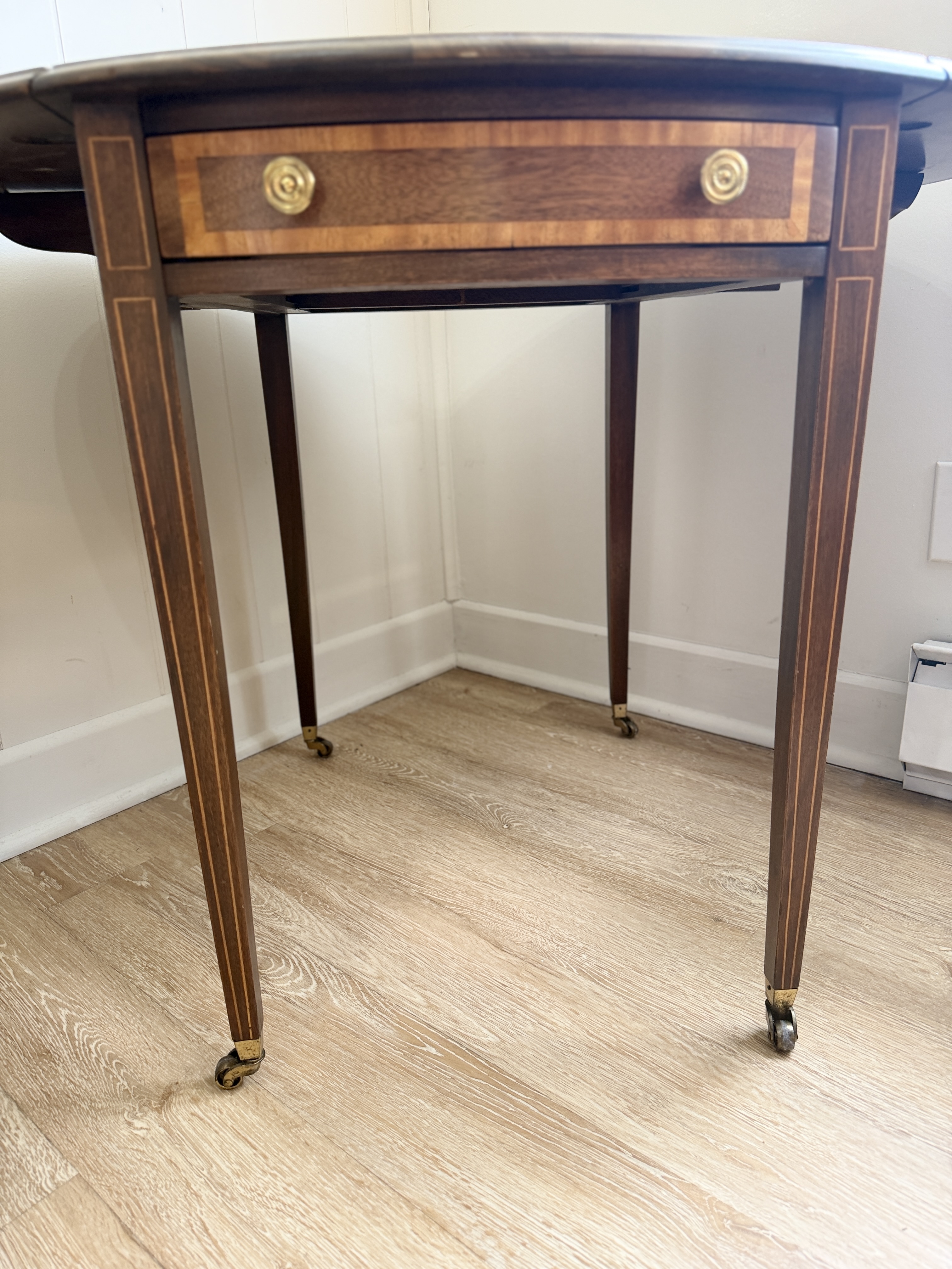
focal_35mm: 24
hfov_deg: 56.8
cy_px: 634
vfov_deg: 71.6
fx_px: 880
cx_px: 476
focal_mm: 6.76
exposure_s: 1/60
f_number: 1.78
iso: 160
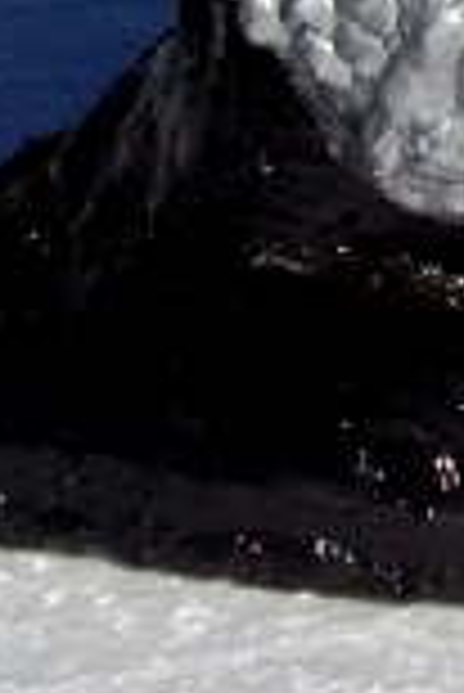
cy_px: 88
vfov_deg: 6.7
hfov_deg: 4.4
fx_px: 5922
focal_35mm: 307
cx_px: 833
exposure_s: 1/1026
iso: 80
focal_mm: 10.8
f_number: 6.8
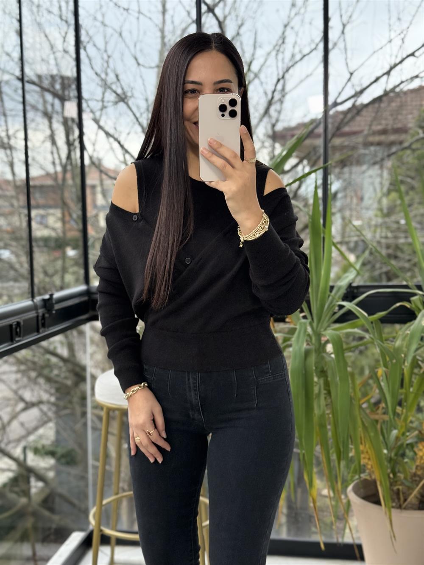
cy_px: 282
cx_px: 212
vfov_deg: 39.7
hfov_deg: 30.3
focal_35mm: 48
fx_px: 784
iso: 125
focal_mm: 6.76
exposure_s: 1/173
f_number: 1.78
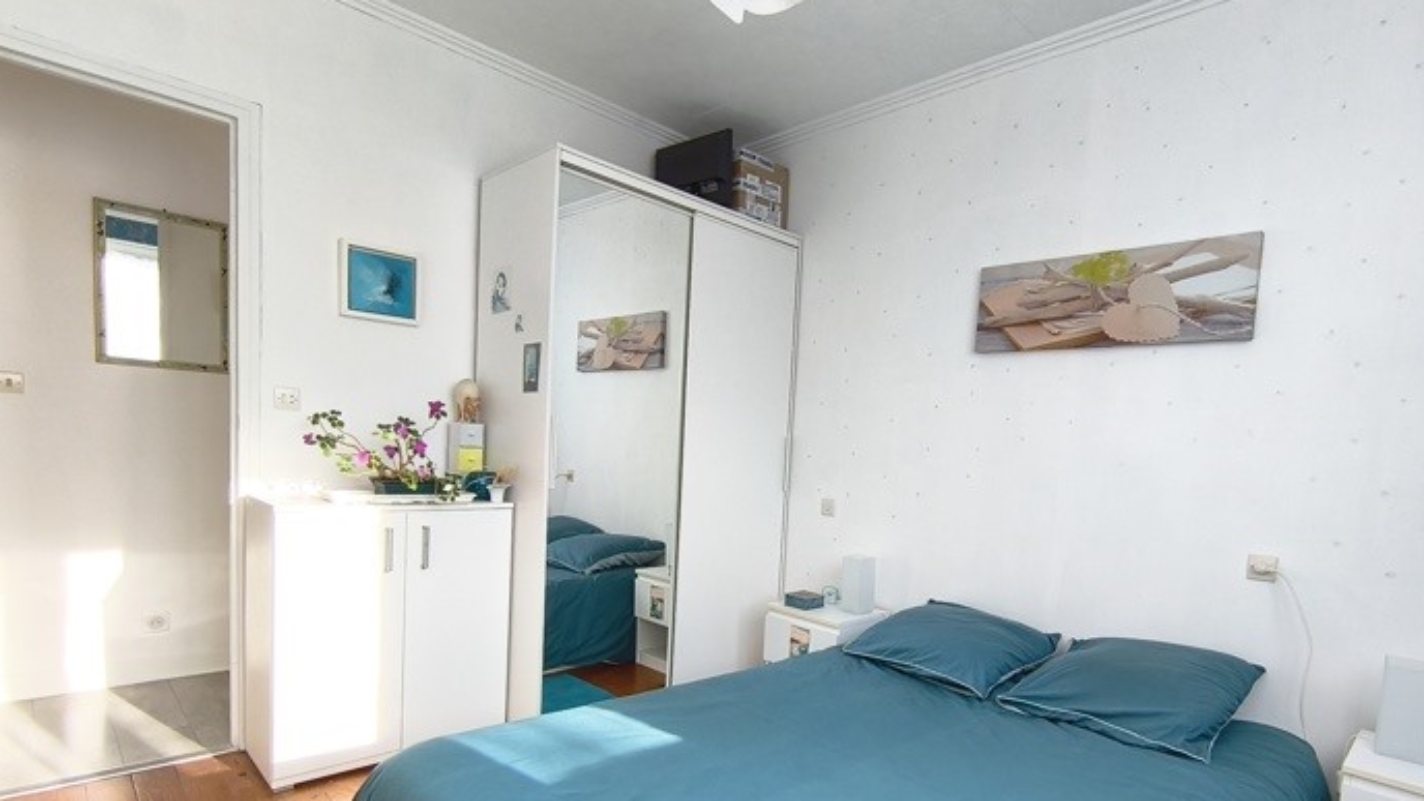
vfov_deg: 57.4
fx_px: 717
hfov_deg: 89.1
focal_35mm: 19
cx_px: 801
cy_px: 517
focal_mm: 1.65
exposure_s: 1/100
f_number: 2.2
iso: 50
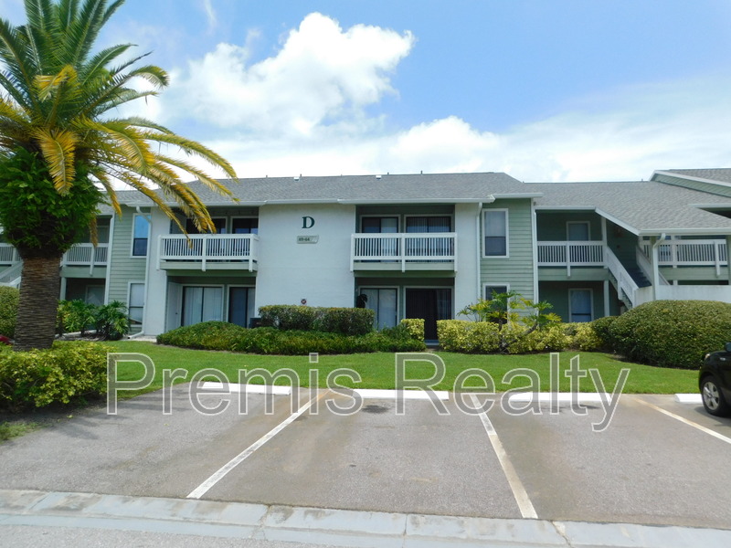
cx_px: 366
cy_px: 274
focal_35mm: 23
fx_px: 486
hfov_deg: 73.9
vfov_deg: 58.9
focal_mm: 4
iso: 125
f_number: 3
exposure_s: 1/1250
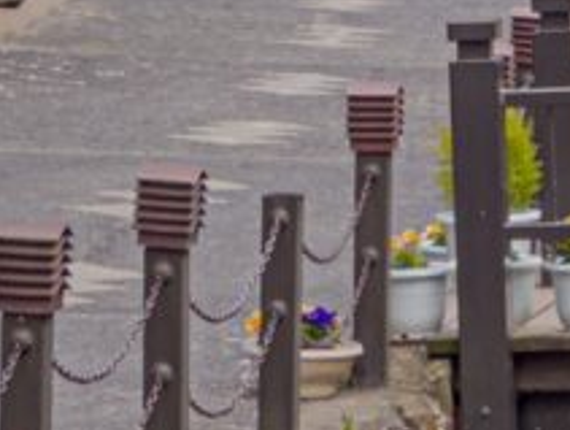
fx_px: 6152
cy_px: -590
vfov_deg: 3.9
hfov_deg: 5.3
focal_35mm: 373
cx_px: 600
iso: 50
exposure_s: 1/100
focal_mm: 9
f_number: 2.8
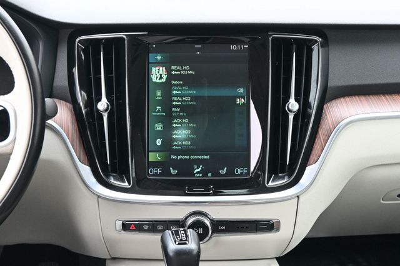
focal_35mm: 69
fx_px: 766
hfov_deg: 29.3
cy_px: 133
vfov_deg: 19.7
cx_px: 200
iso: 2800
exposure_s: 1/125
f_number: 6
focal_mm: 46
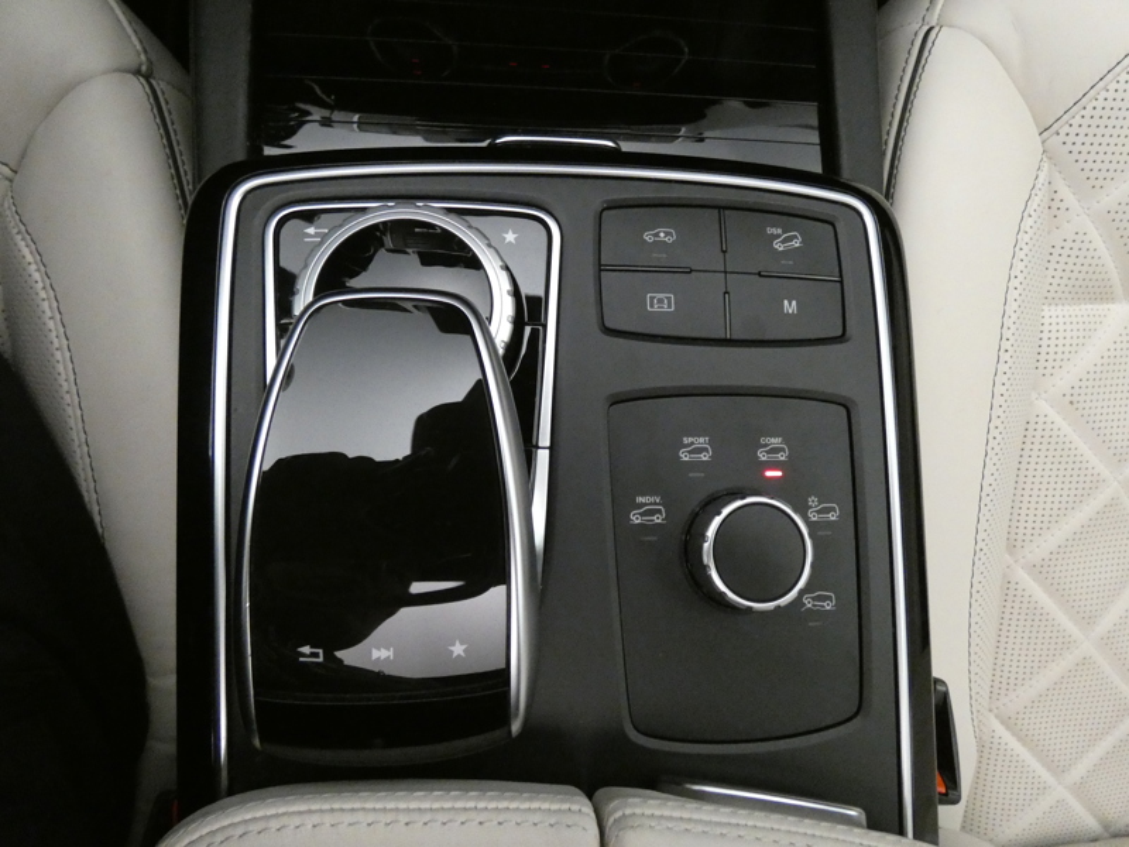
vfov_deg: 66.0
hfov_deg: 81.7
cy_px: 424
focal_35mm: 20
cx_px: 564
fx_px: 652
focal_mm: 3.6
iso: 1600
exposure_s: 1/40
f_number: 2.8
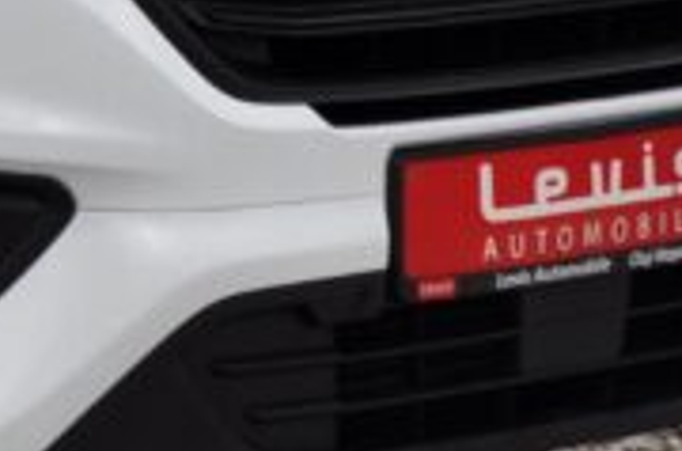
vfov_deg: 4.5
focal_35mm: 299
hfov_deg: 6.6
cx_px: -940
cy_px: -500
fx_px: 5647
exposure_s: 1/100
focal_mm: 35
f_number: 5
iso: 500
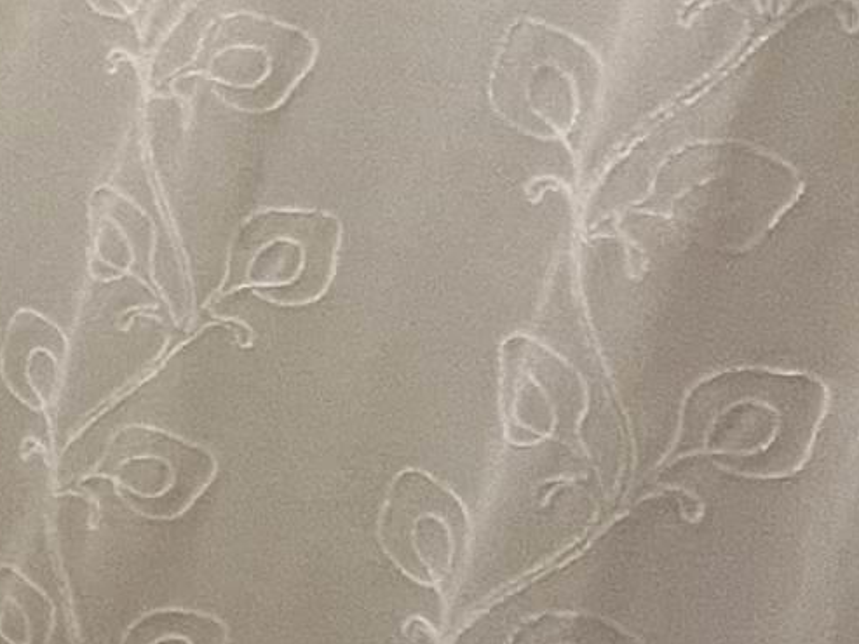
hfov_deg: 15.7
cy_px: -59
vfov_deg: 17.6
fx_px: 2011
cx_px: -1086
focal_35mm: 81
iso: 125
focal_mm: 1.57
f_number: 1.8
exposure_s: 1/60
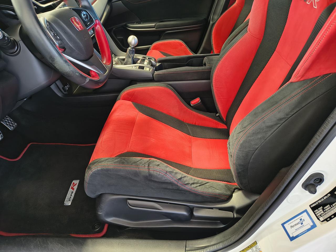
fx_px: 233
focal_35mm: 24
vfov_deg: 56.8
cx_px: 168
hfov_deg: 71.6
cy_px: 126
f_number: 1.8
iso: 1004
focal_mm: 5.56
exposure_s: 1/60
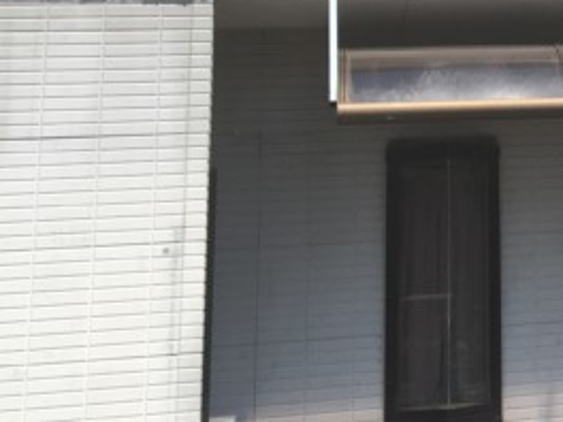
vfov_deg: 16.1
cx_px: 729
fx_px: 1431
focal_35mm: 88
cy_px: -87
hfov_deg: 20.4
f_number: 2.2
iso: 25
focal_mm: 4.15
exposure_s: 1/1748
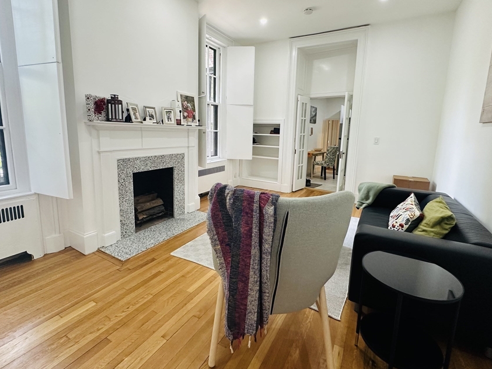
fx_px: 242
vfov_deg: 74.5
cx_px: 246
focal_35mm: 17
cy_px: 167
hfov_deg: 91.0
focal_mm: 2.22
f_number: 2.2
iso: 250
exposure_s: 1/120
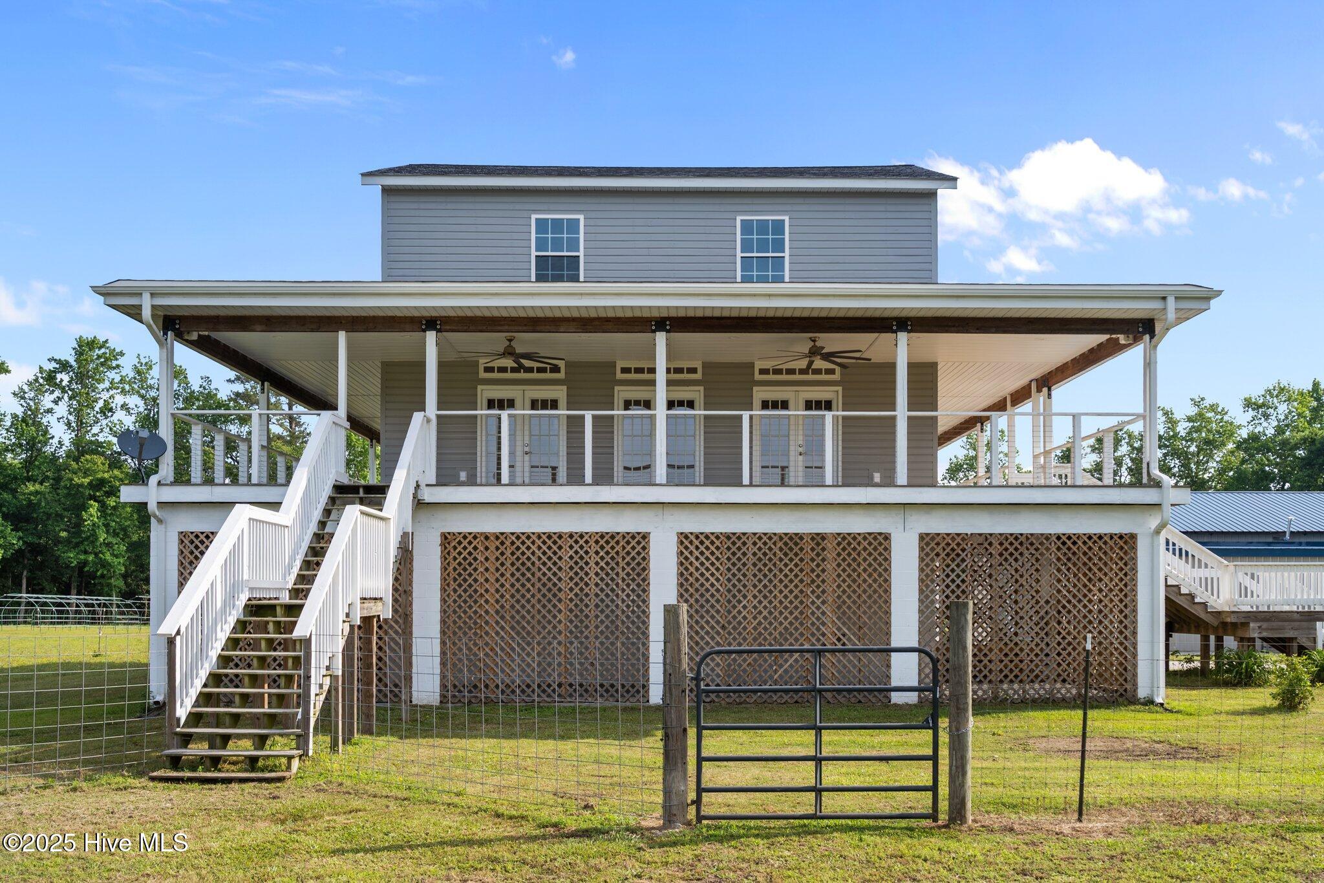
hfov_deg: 61.9
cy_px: 442
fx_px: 1103
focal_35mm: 30
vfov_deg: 43.6
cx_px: 662
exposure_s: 1/125
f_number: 7.1
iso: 64
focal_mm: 30
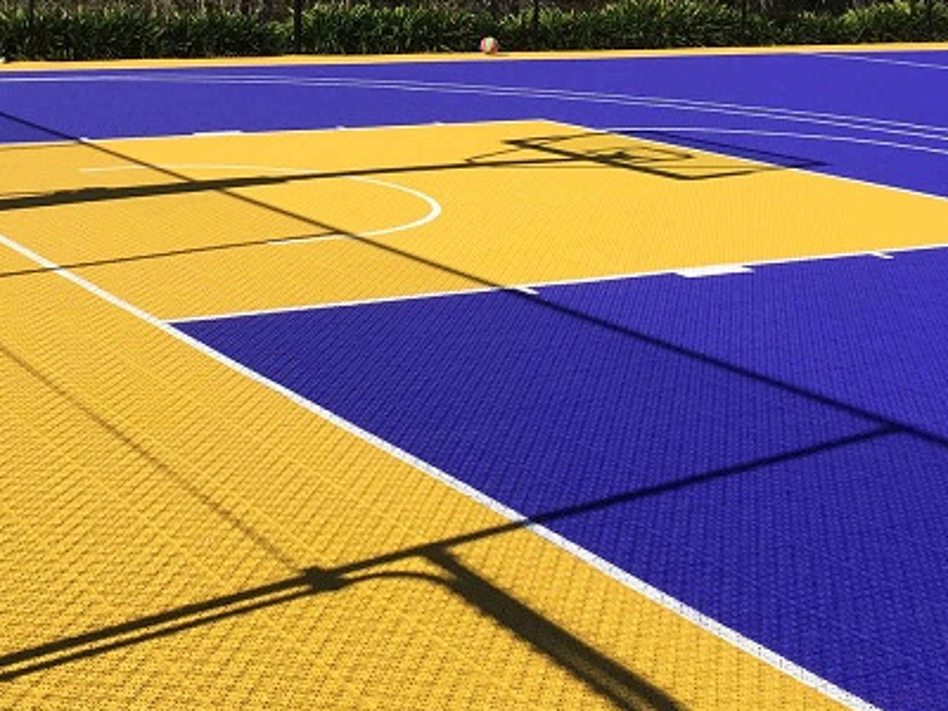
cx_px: 187
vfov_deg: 24.5
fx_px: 1588
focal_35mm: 58
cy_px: 78
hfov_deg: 32.3
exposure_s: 1/2083
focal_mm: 4.15
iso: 32
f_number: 2.2
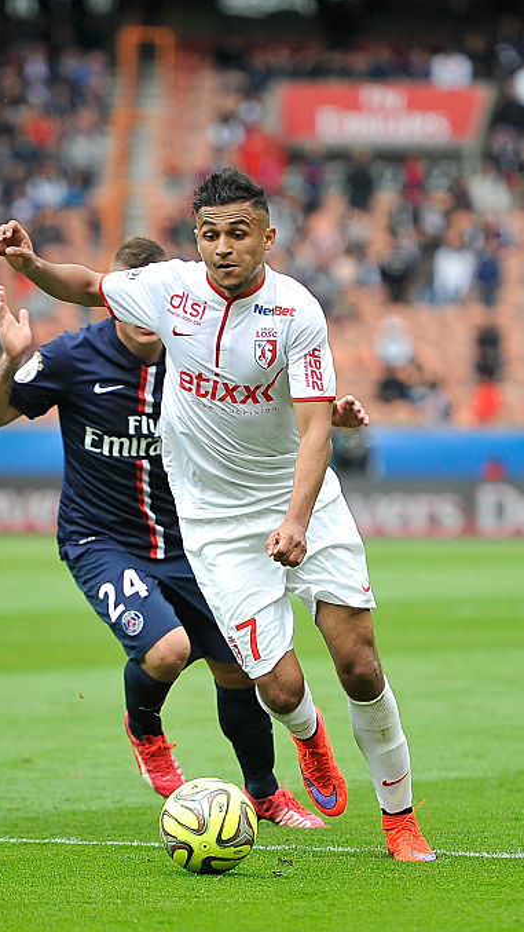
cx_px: 238
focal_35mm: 285
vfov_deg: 7.6
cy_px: 466
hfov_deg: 4.3
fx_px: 7037
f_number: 2.8
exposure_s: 1/2500
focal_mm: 180
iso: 800
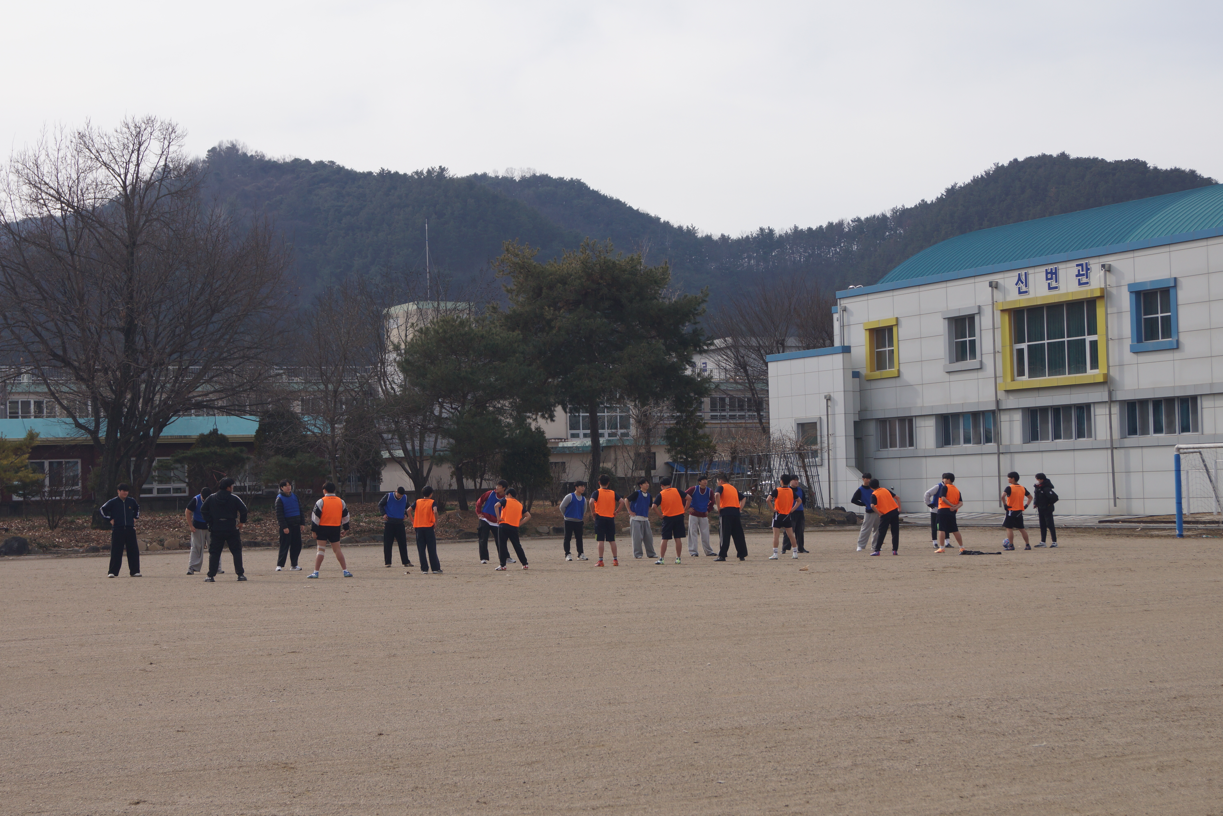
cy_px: 408
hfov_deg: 29.9
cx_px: 612
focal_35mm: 68
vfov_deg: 20.2
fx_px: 2293
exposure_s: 1/320
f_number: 8
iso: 100
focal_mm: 45
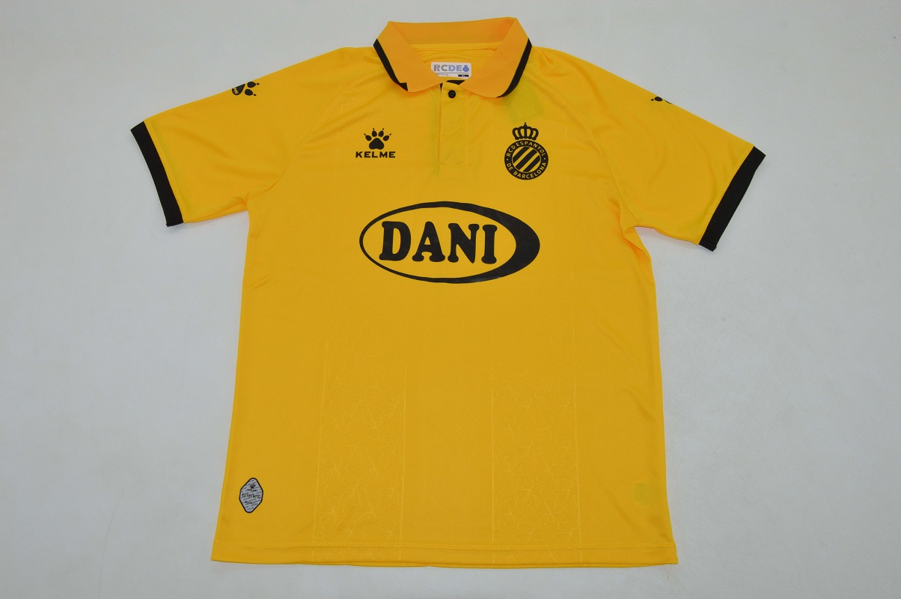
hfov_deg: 59.5
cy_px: 300
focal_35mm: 32
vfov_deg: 41.6
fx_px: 788
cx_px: 450
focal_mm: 21
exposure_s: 1/200
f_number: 11
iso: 400
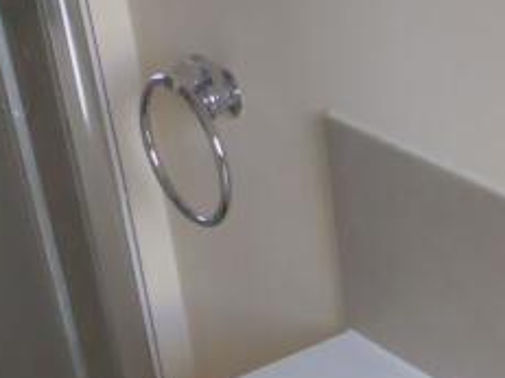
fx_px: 1618
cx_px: 597
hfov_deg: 17.0
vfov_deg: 12.5
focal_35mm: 111
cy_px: 621
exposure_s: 1/60
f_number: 3.3
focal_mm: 4.3
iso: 320
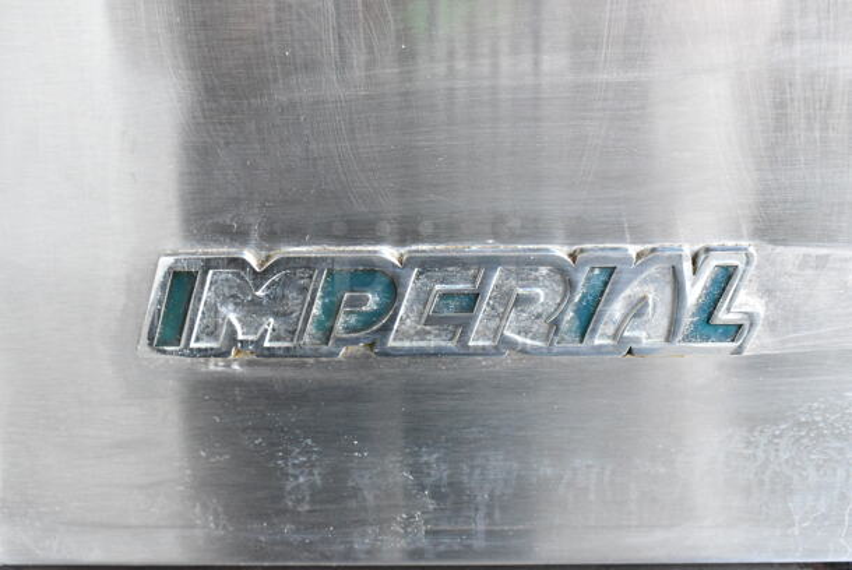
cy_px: 285
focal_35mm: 39
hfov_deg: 49.5
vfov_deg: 34.3
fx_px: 924
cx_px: 426
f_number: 7.1
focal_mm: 26
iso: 6400
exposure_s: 1/200
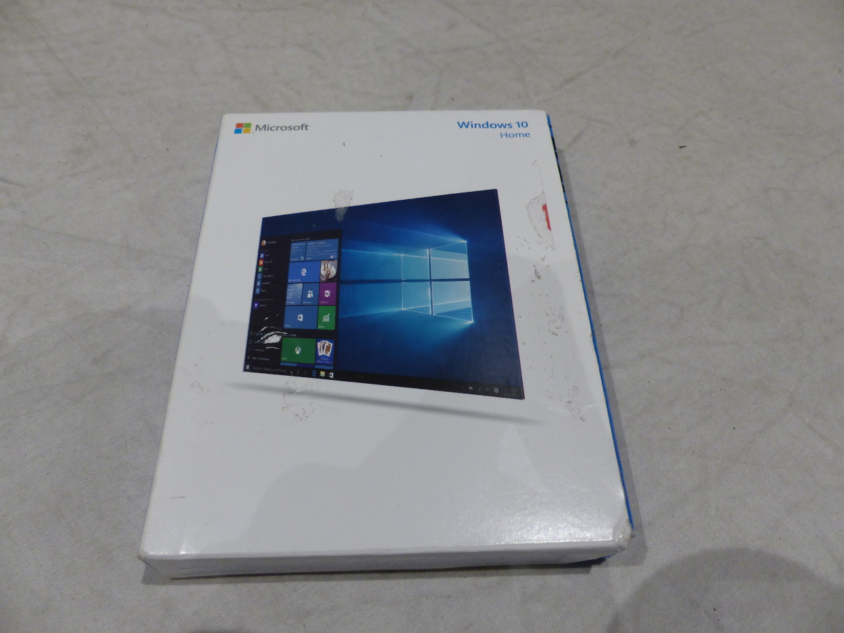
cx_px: 422
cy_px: 316
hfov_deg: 69.4
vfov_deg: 54.9
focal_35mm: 25
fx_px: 610
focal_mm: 4.5
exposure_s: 1/60
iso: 200
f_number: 2.8
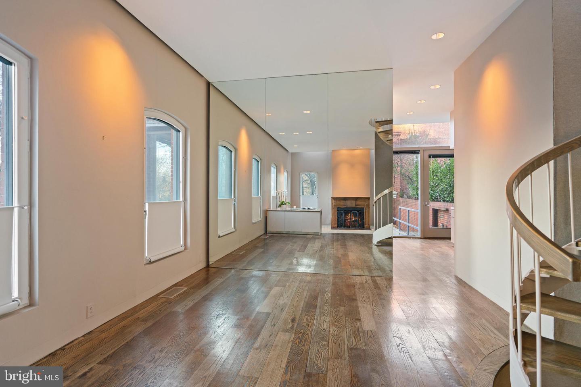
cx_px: 290
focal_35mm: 16
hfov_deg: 96.7
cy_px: 194
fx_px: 258
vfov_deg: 73.7
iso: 800
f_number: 4
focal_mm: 16
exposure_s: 1/6
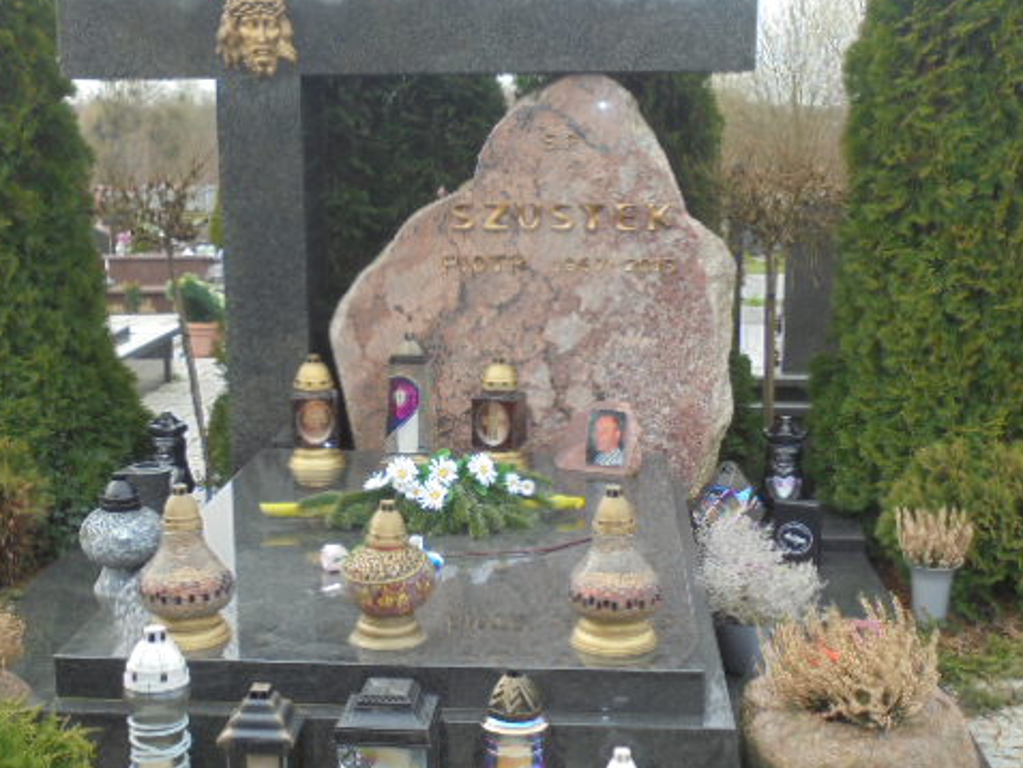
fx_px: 1508
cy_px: 431
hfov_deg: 37.4
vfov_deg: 28.5
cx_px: 448
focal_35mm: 51
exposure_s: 1/125
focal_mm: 6.9
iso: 100
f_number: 4.2
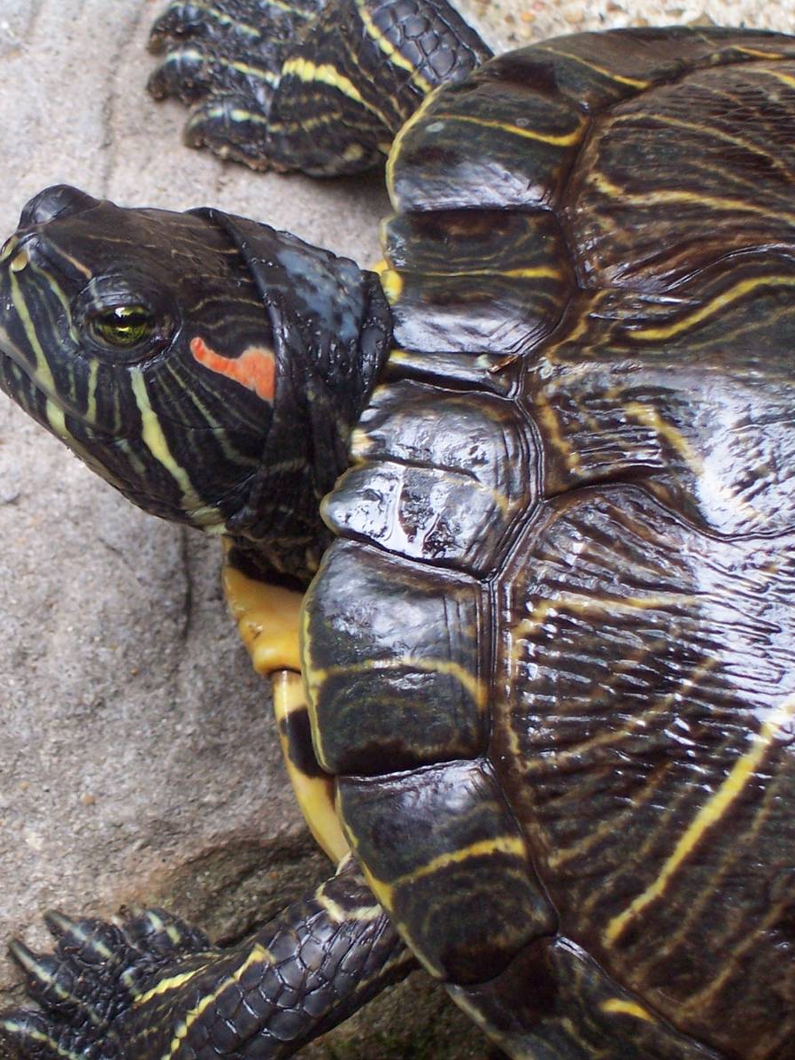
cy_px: 530
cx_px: 206
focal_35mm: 163
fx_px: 4993
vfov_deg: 12.1
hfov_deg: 9.1
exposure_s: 1/60
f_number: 4
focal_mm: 21
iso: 140
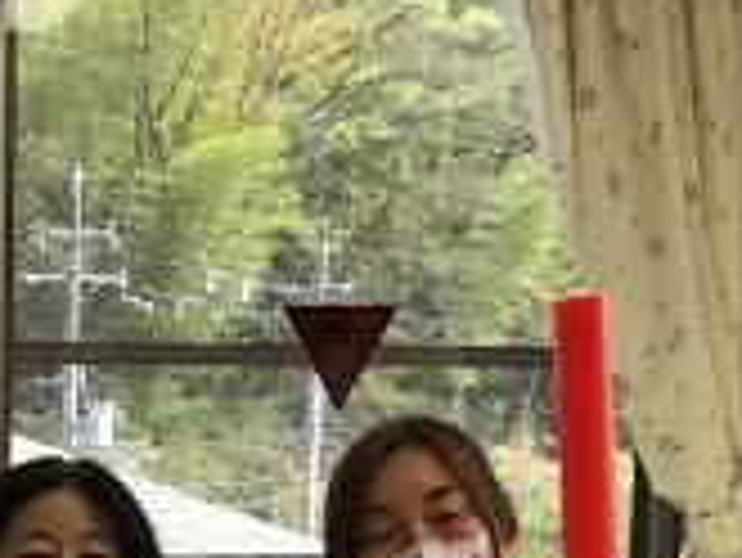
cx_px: -108
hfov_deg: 19.8
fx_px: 2016
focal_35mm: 94
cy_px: 821
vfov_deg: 14.7
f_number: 2.4
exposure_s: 1/120
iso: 40
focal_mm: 3.3
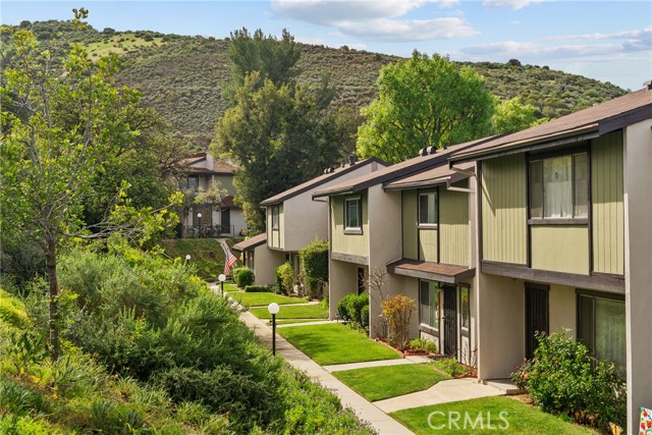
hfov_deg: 39.6
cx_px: 326
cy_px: 218
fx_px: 906
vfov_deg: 27.0
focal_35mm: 50
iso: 80
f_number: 8
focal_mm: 50
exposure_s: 1/10
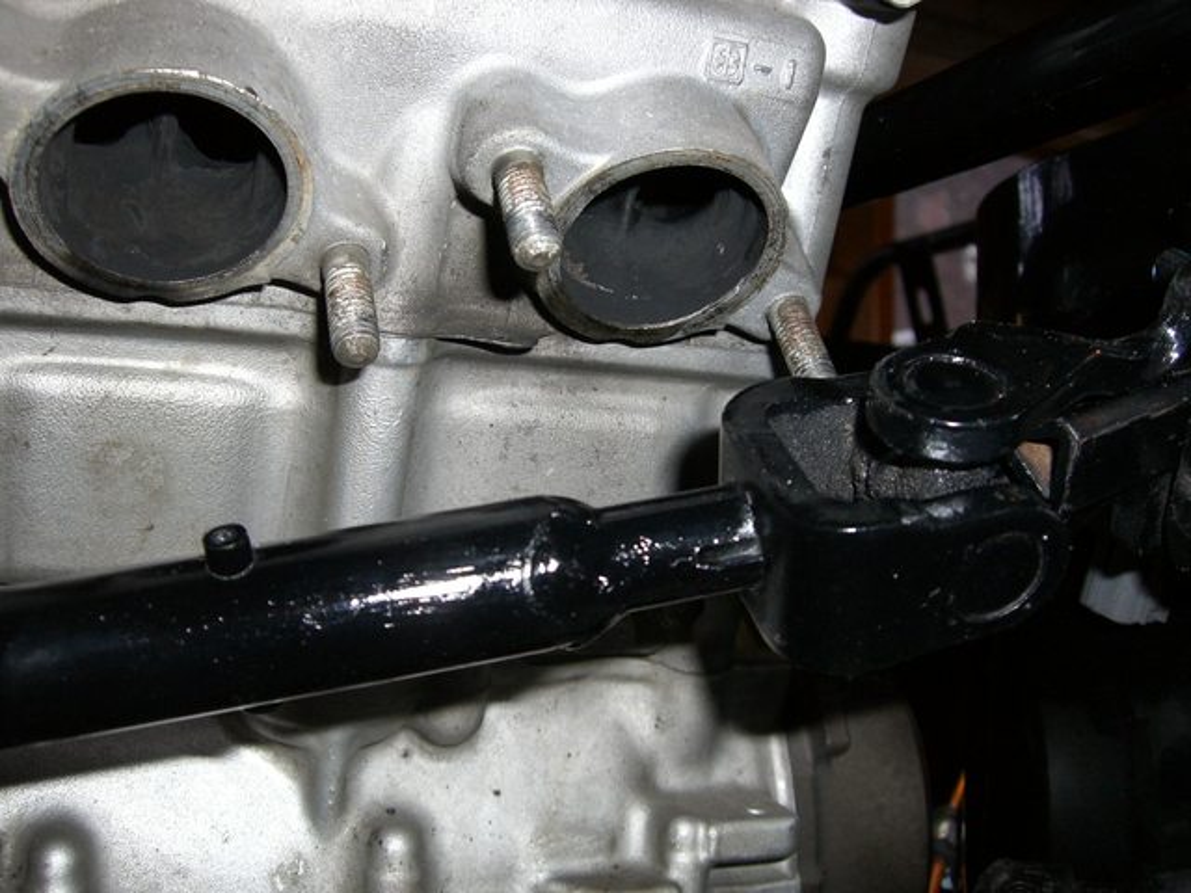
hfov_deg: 49.0
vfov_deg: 37.7
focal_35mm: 38
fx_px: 1307
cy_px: 446
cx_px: 596
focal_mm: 6.2
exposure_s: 1/60
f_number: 2.7
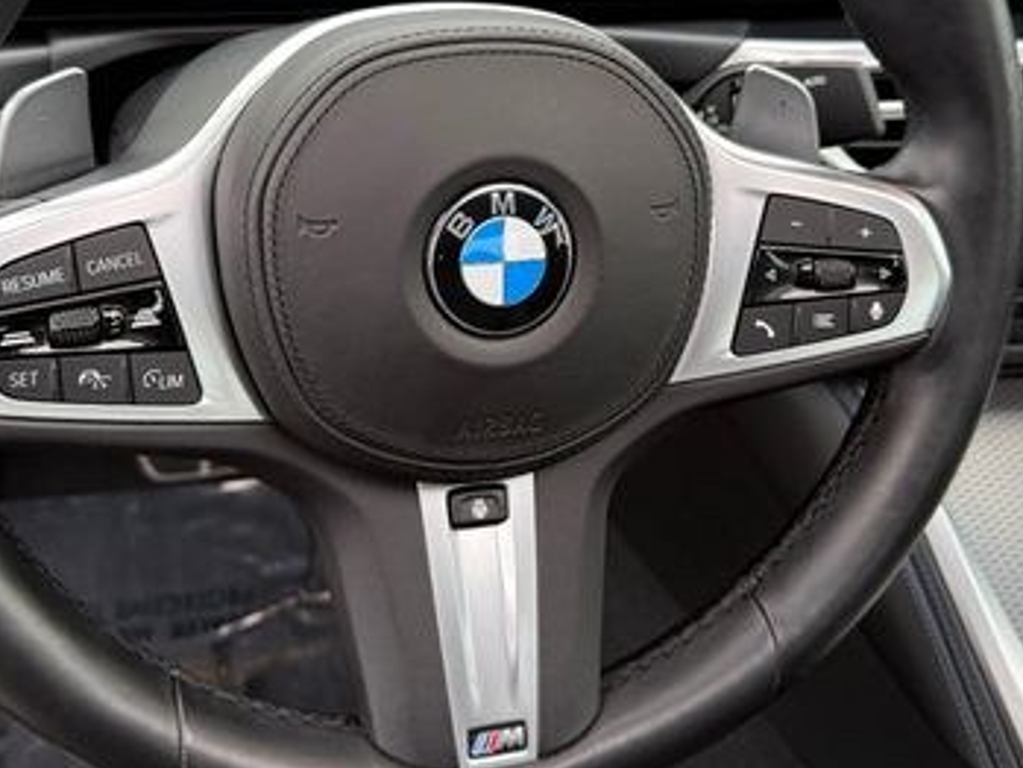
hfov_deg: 42.9
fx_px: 1301
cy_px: 214
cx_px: 487
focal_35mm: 44
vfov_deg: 32.4
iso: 125
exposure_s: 1/238
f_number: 1.78
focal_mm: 6.76
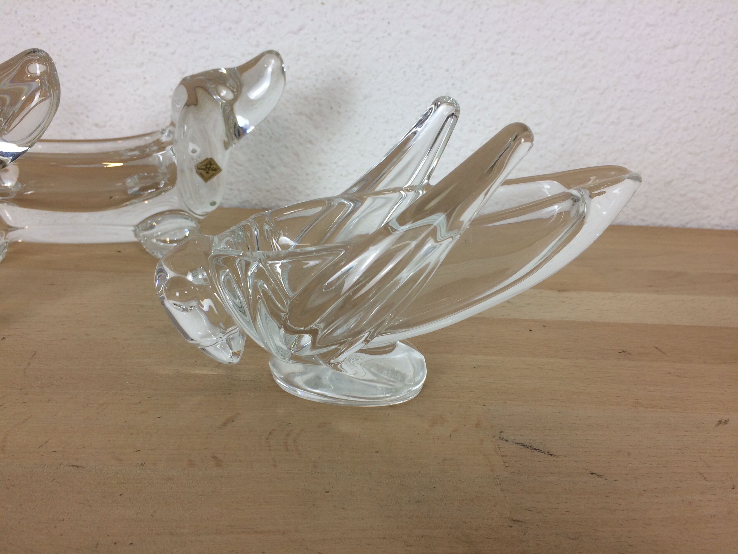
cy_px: 277
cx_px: 369
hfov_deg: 61.7
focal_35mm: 29
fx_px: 618
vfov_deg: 48.2
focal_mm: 4.15
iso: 40
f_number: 2.2
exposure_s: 1/50
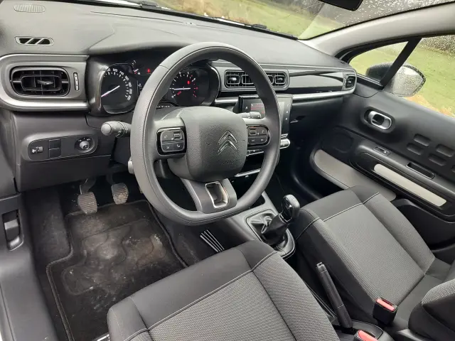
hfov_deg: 73.9
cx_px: 228
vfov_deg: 58.9
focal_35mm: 23
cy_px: 170
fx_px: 302
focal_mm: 5.56
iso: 181
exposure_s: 1/100
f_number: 1.8
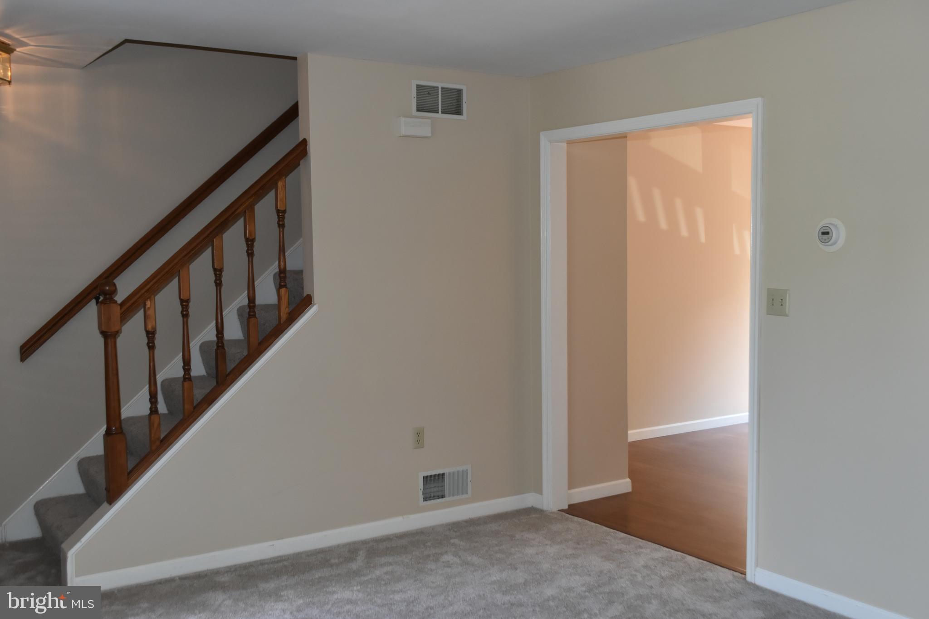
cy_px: 310
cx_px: 464
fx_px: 929
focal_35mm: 36
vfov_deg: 36.9
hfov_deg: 53.1
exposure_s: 1/100
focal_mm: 24
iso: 800
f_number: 5
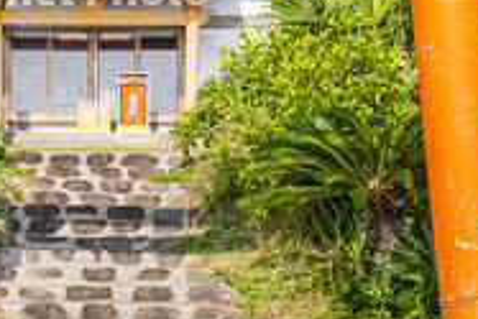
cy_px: -15
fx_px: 1661
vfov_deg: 10.9
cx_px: 97
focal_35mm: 125
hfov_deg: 16.3
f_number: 9
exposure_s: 1/30
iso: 64
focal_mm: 39
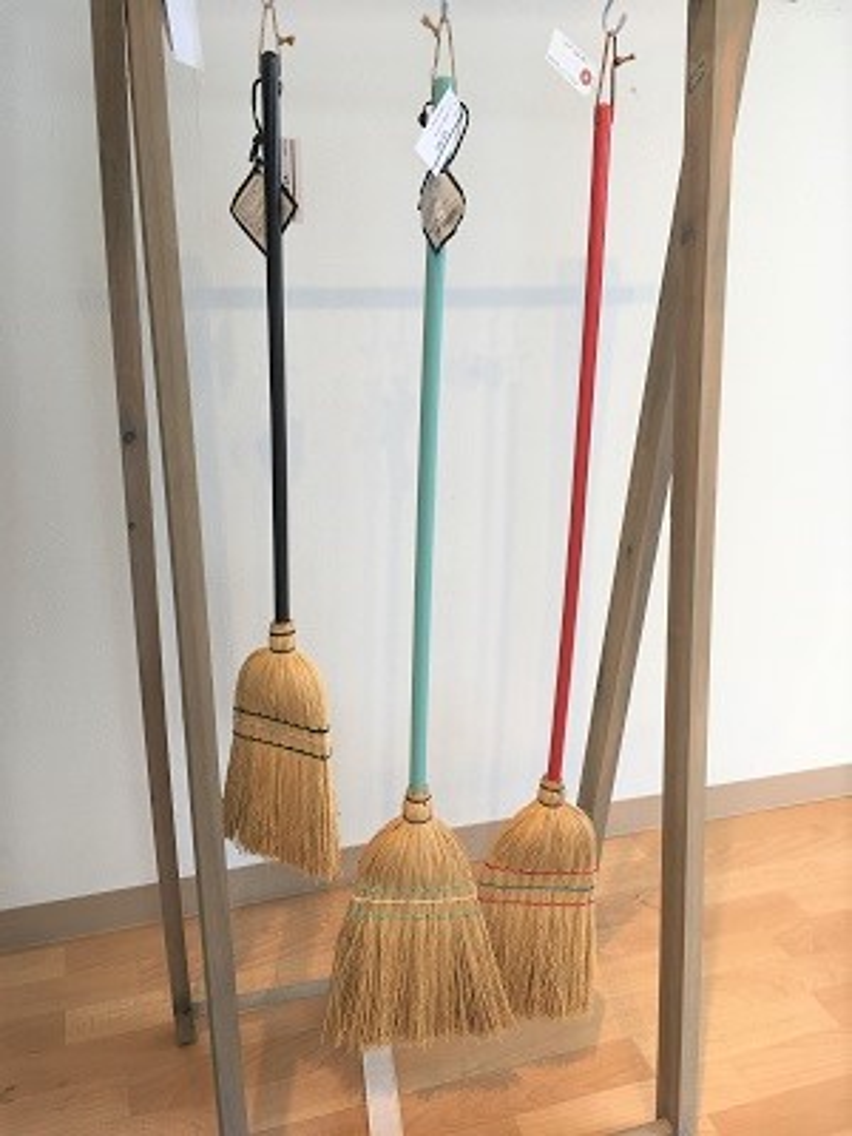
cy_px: 568
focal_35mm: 29
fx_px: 952
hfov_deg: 48.2
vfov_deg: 61.7
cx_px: 426
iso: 25
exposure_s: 1/186
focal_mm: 4.15
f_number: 2.2
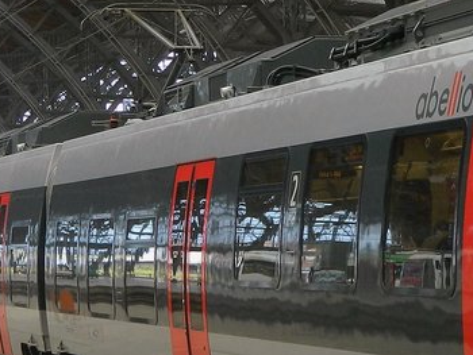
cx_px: 466
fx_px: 2201
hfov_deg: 12.1
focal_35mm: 161
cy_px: 227
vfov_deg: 9.2
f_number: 3.6
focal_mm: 8.4
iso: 140
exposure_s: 1/50
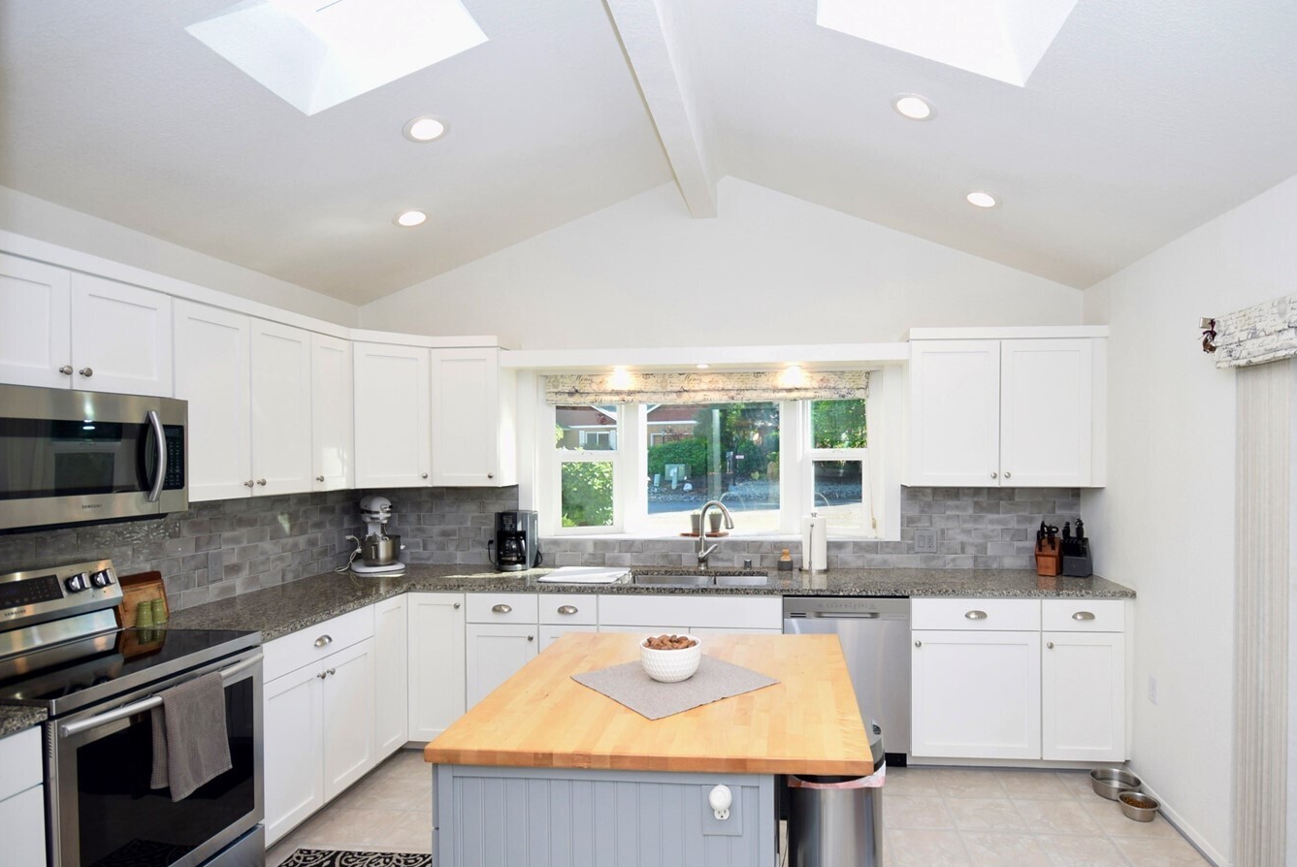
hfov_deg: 86.4
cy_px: 457
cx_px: 733
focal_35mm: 19
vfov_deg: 64.6
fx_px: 685
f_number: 5
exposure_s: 1/125
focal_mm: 10
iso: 400
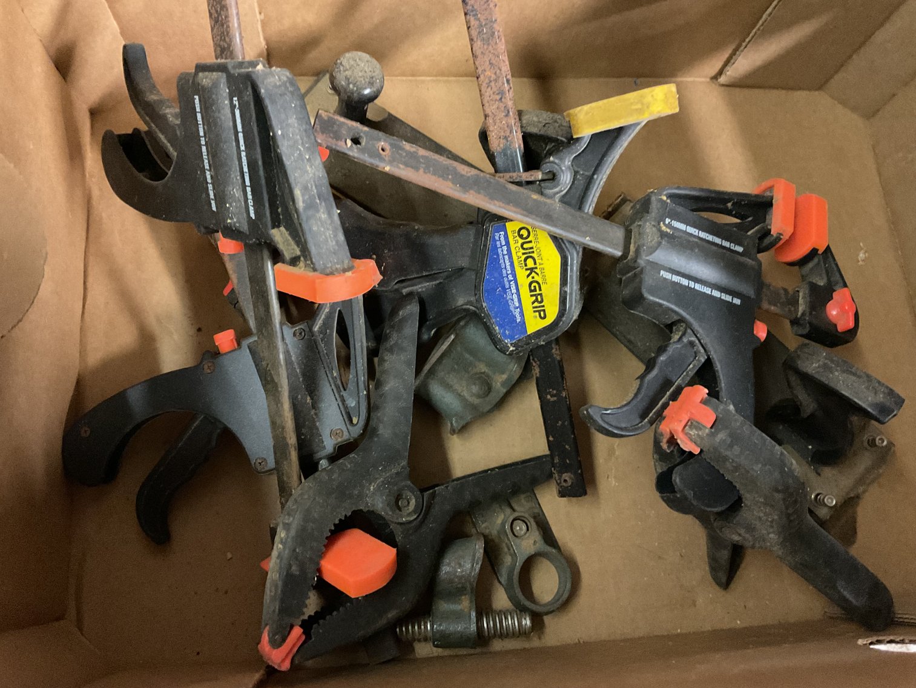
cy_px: 344
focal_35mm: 29
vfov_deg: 48.2
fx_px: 767
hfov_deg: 61.7
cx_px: 458
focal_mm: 3
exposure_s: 1/24
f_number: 1.8
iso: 500
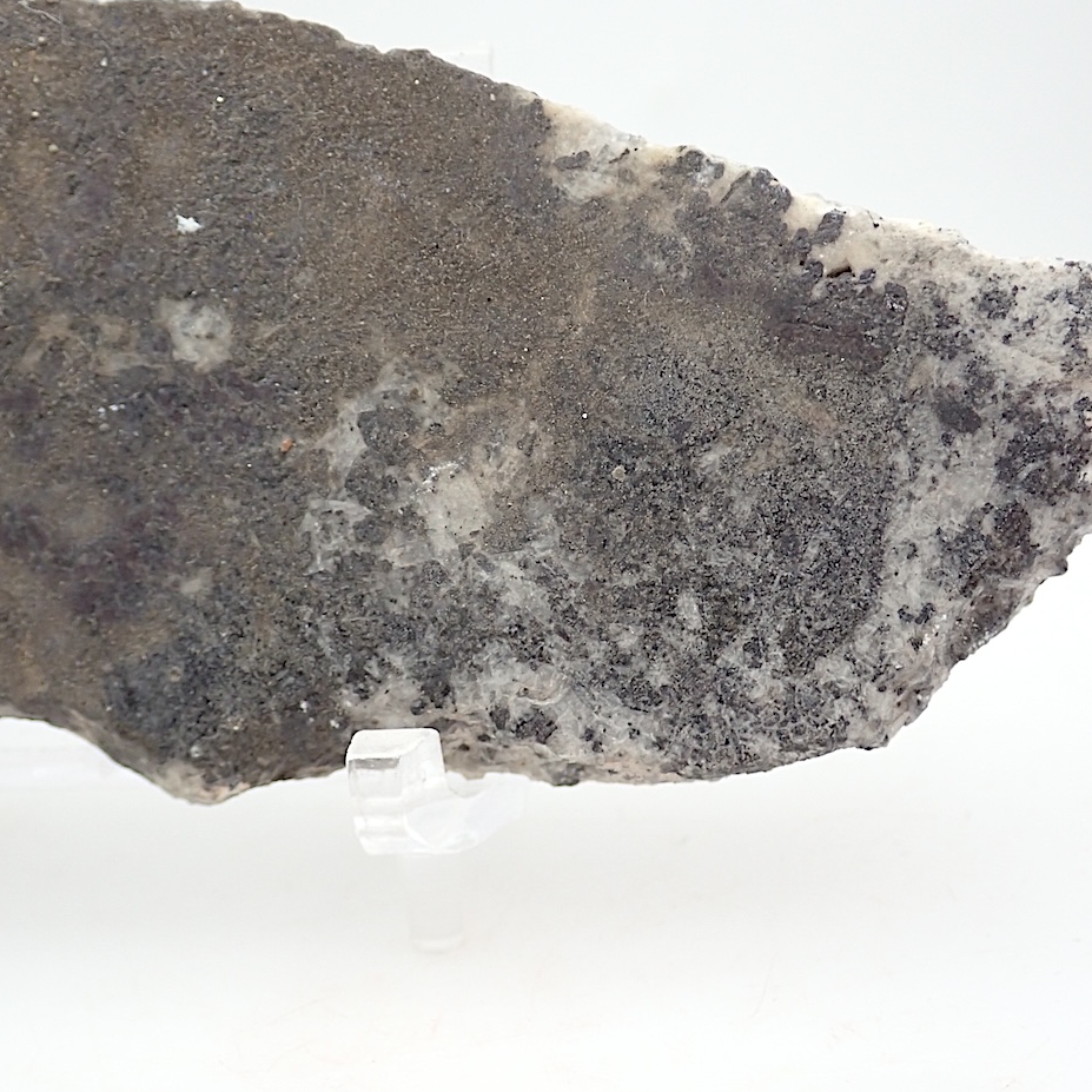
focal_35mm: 56
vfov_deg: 30.6
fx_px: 1999
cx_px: 470
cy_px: 550
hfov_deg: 30.5
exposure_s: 1/100
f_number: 3.1
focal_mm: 8.4
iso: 200
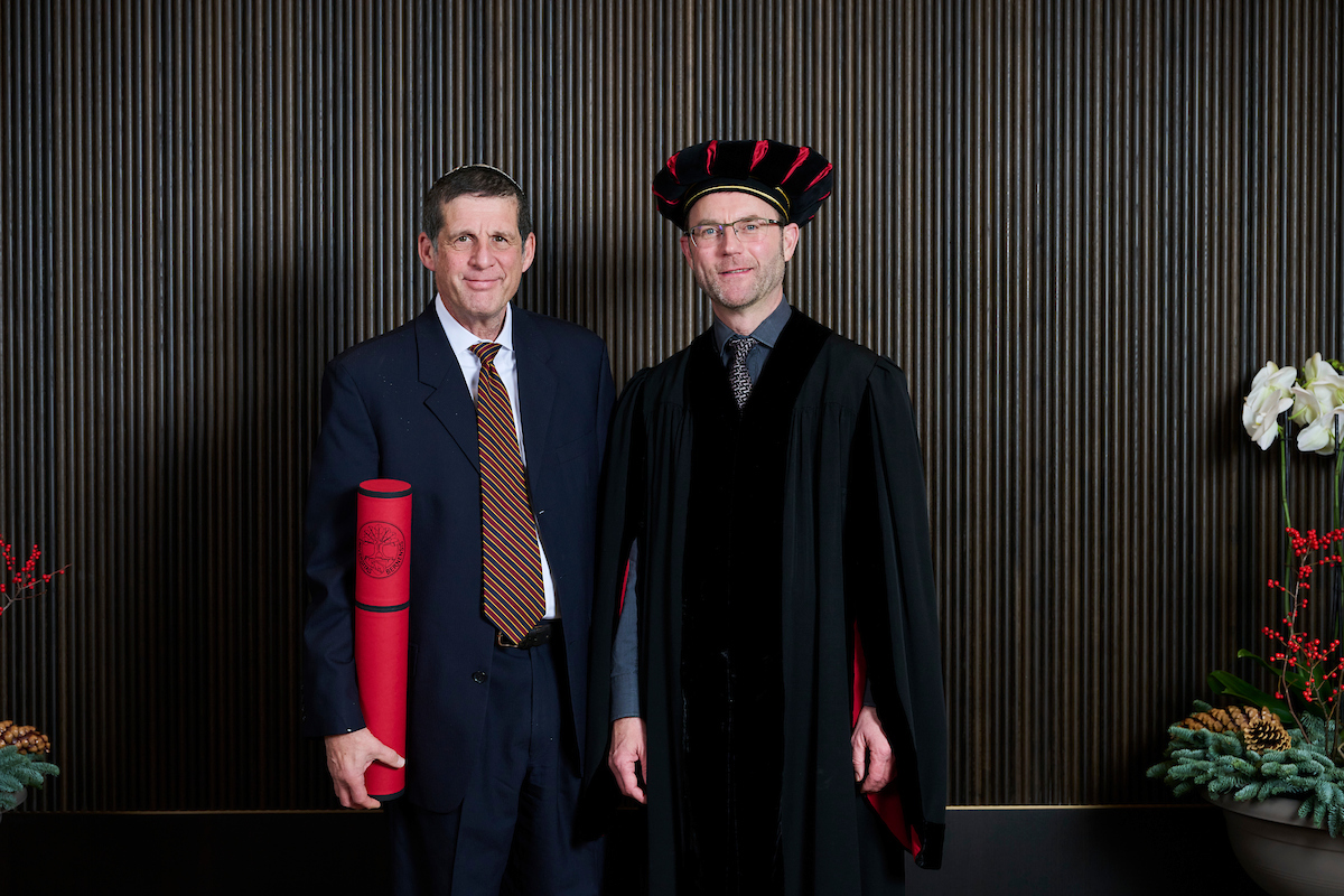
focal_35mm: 55
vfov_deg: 24.6
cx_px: 672
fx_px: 2053
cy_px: 448
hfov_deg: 36.2
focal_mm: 55
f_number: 5.6
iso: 400
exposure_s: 1/160
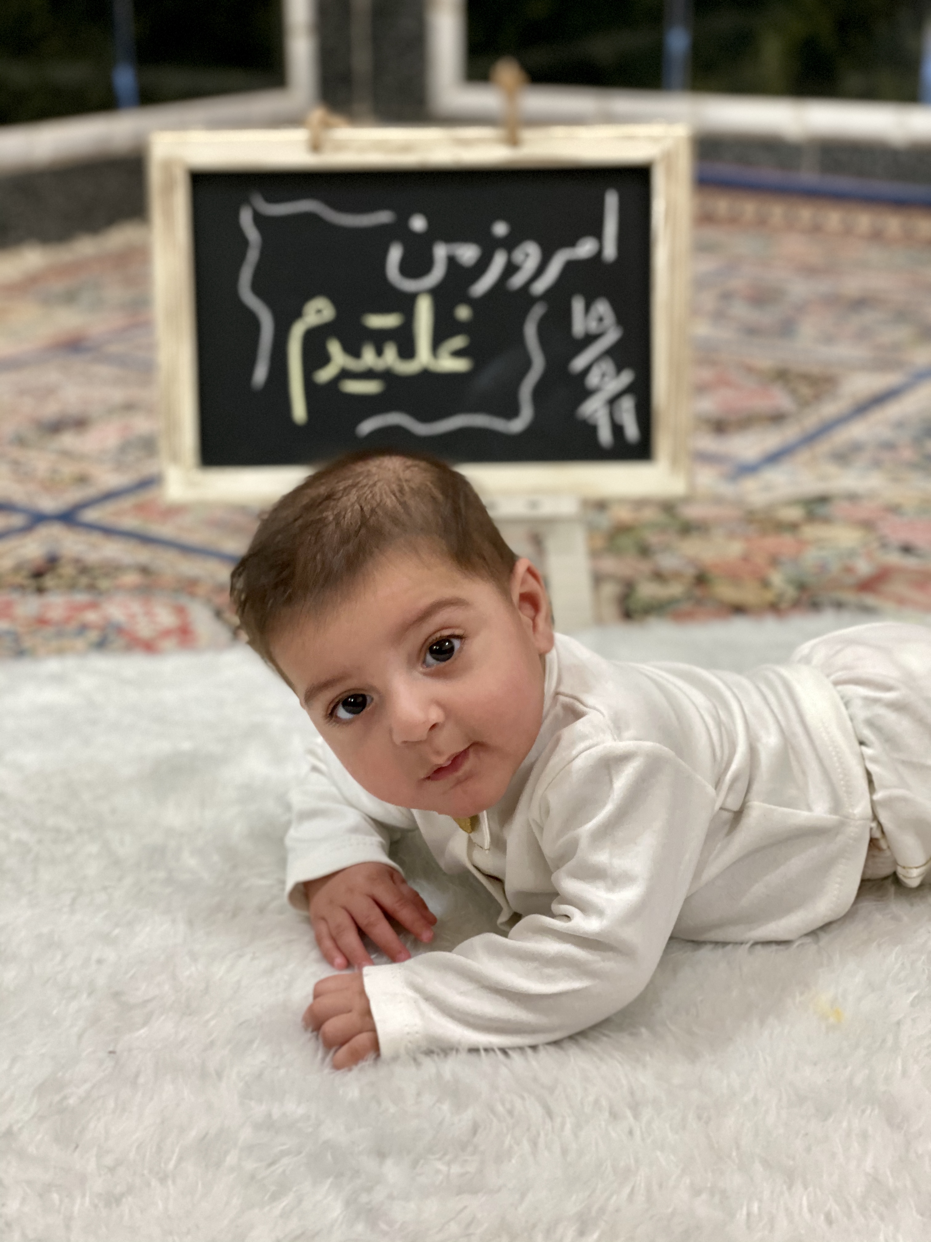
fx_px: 1865
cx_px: 466
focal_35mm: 52
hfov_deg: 28.0
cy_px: 621
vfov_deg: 36.8
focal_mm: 6
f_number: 2
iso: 200
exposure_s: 1/33
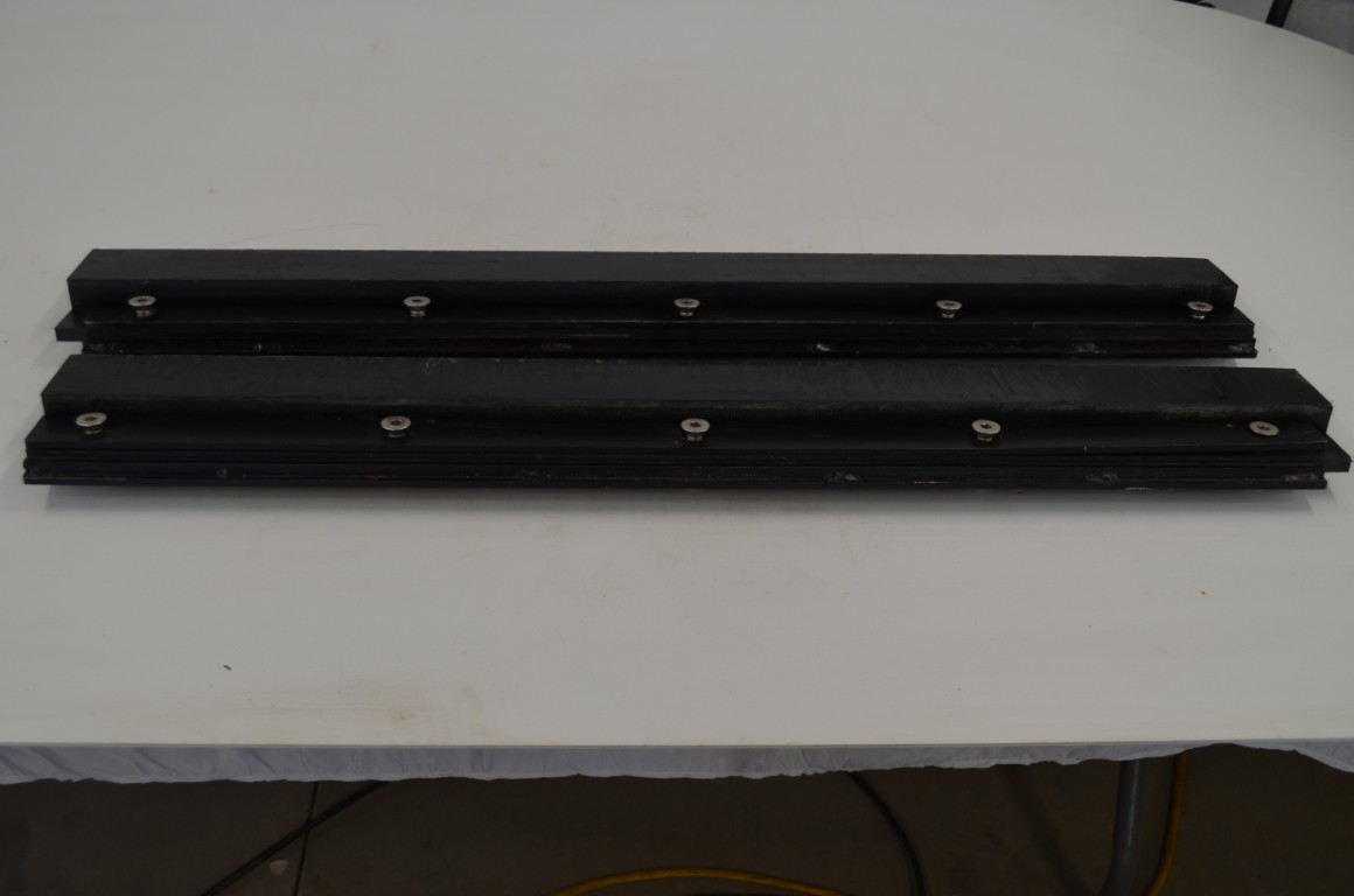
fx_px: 1351
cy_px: 448
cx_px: 677
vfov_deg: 36.7
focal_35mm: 36
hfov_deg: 53.2
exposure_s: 1/125
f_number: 5.6
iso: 400
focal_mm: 24
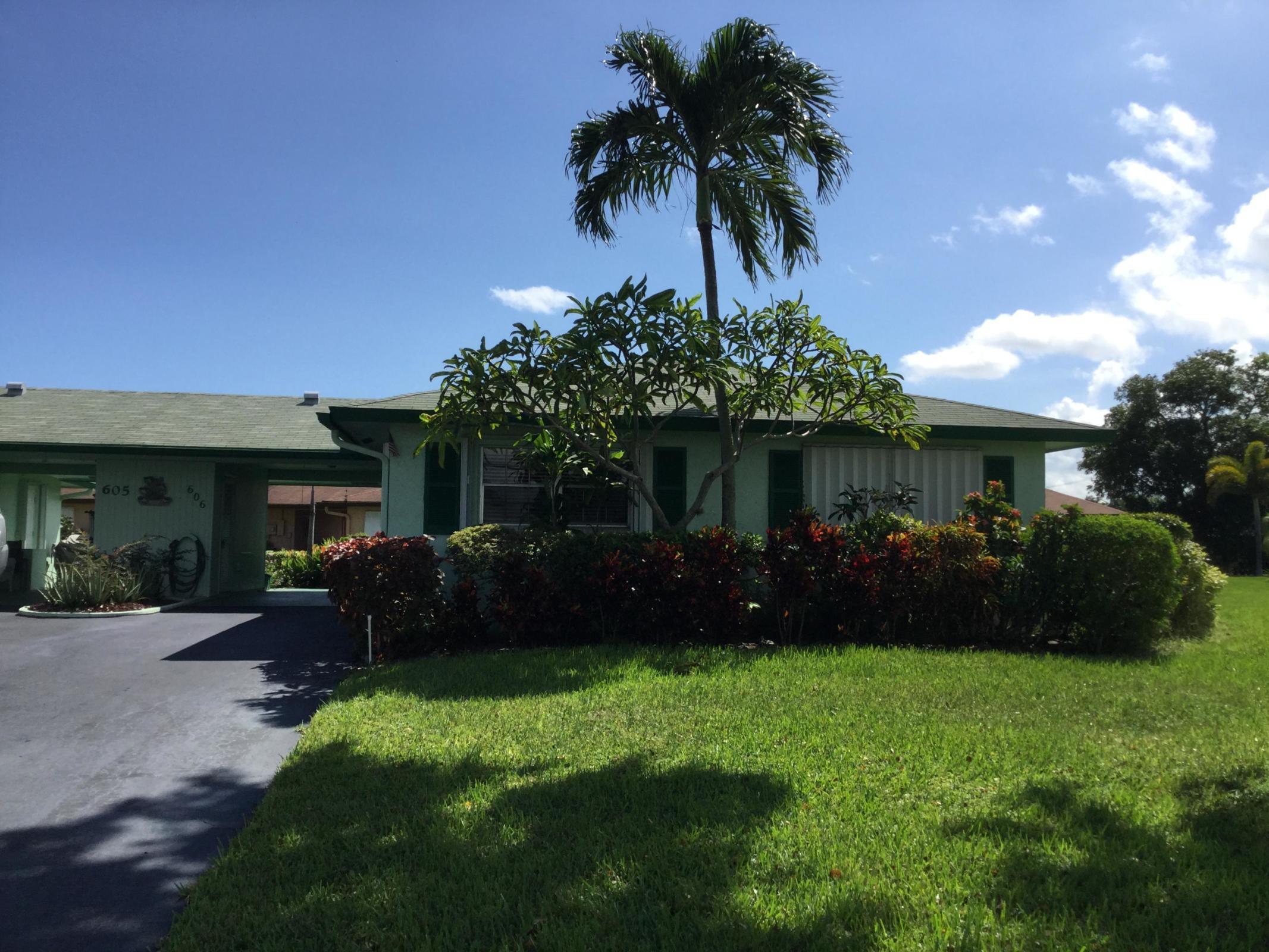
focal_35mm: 31
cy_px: 476
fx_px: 1137
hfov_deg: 58.3
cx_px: 634
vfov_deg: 45.4
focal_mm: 3.3
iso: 25
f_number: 2.4
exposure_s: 1/1567
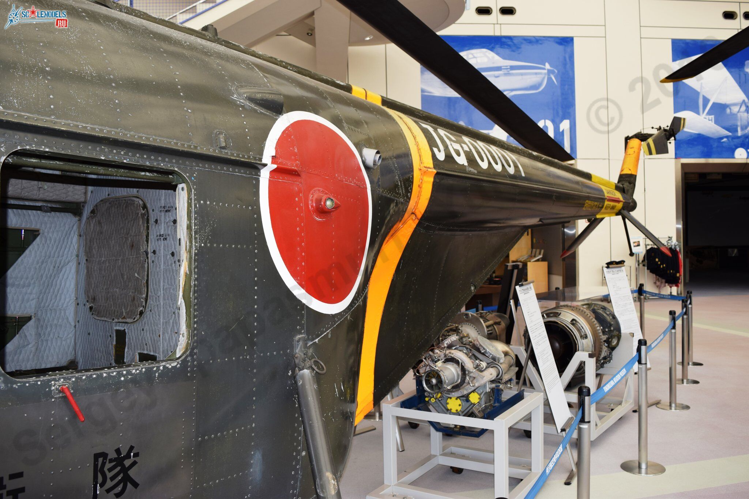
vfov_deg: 41.7
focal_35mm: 32
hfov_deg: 59.5
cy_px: 250
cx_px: 374
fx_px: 655
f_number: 5.6
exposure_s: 1/125
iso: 125
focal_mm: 21
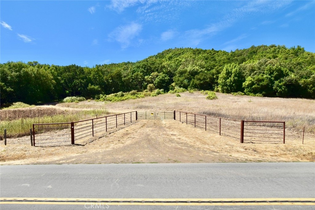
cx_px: 158
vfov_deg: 72.1
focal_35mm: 16
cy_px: 105
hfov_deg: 95.0
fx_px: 144
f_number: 11
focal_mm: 11
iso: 400
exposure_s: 1/400
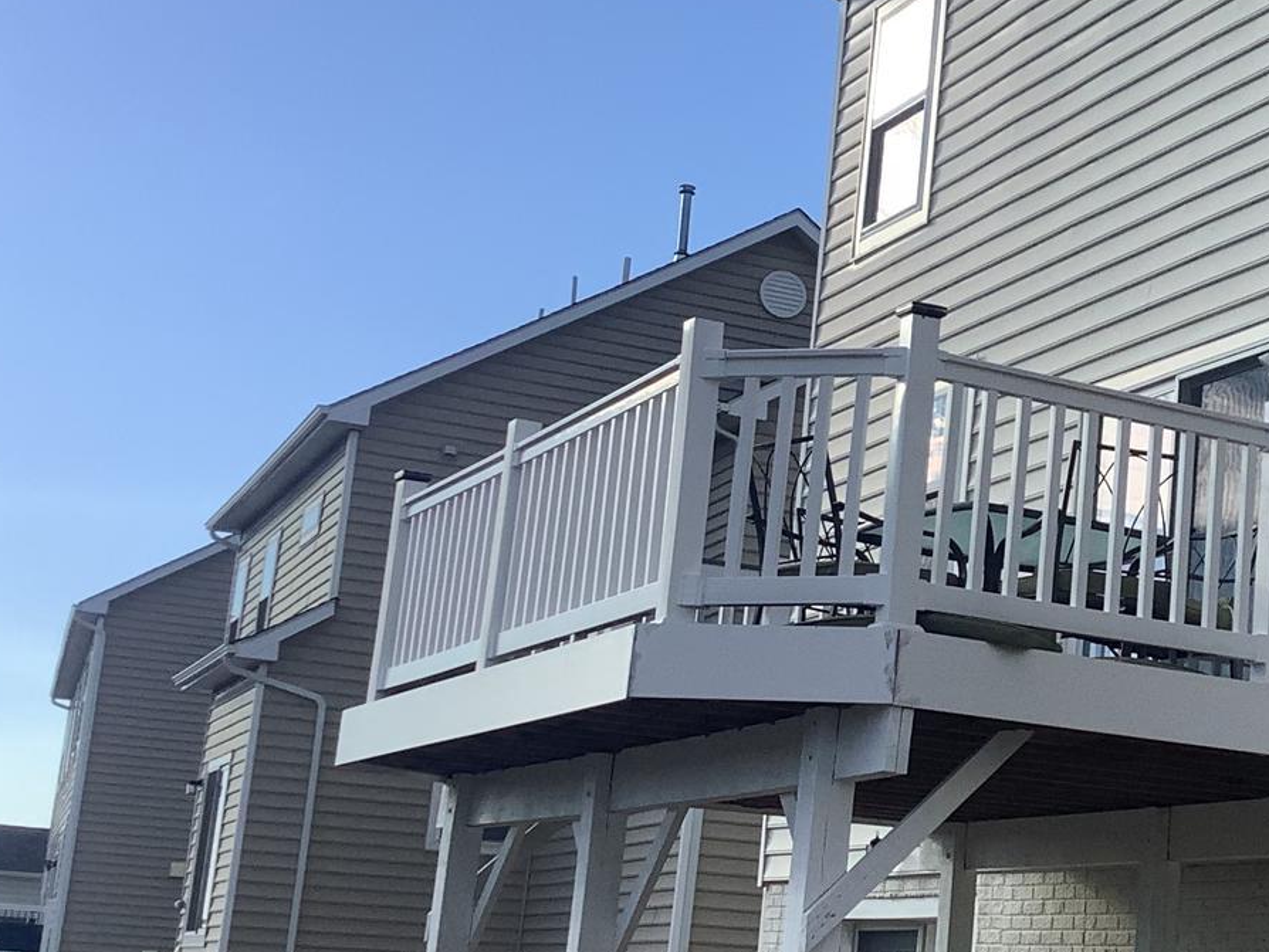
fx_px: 2604
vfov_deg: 20.7
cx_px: 1229
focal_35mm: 71
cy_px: 485
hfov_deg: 26.1
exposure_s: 1/1314
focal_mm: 3.3
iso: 25
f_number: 2.4
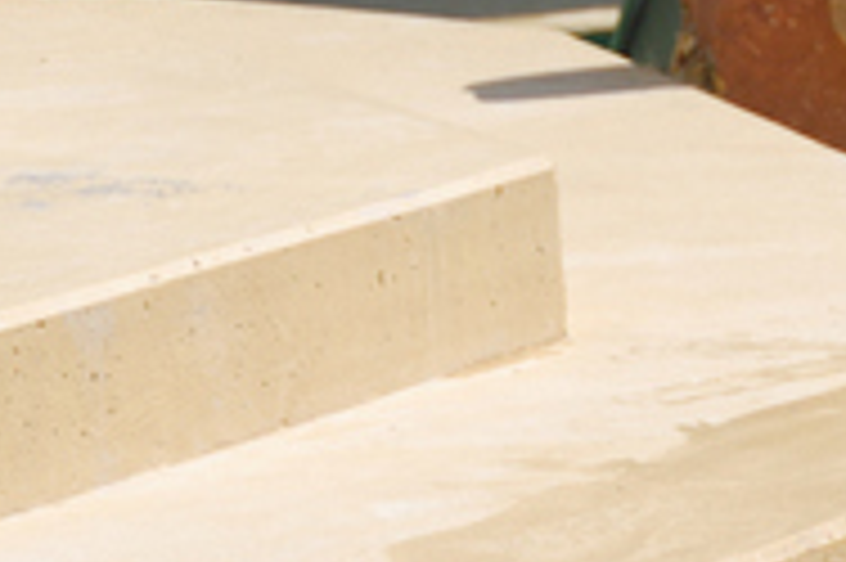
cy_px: 854
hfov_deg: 5.6
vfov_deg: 3.8
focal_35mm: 364
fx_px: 8543
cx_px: 1107
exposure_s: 1/640
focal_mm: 65
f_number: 6.3
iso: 100
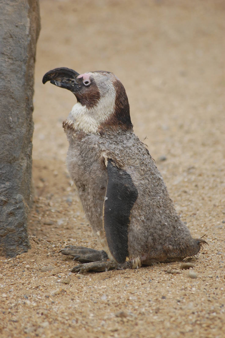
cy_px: 169
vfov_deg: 6.9
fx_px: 2817
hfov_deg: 4.6
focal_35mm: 300
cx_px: 112
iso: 450
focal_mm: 200
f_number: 5.6
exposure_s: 1/500
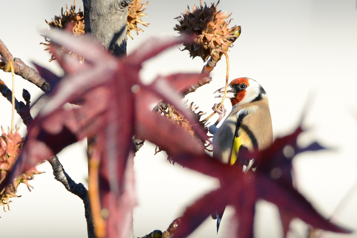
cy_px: 119
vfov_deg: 2.3
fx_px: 5945
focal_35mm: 600
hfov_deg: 3.4
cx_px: 178
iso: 1250
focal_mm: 600
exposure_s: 1/1250
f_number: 9
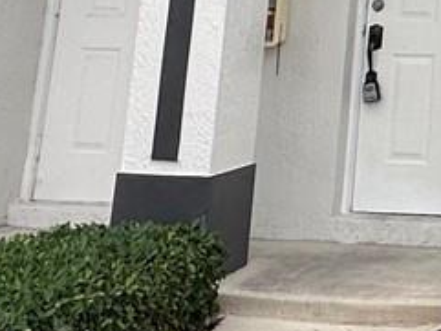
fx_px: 1185
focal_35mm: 93
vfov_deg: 13.8
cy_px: -300
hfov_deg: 18.4
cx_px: 681
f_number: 2.2
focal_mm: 2.22
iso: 40
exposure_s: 1/329
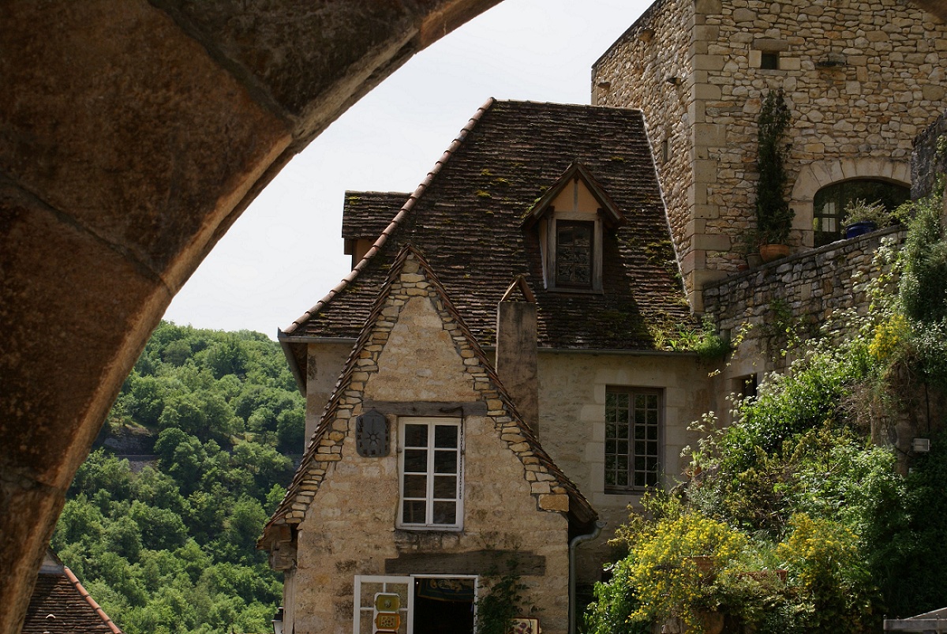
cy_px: 317
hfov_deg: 27.0
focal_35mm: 75
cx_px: 474
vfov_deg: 18.2
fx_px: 1975
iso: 100
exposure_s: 1/160
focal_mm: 50
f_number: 13
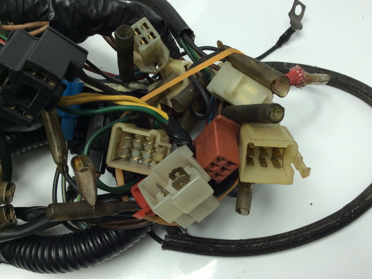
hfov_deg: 55.3
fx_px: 355
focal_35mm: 33
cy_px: 142
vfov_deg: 43.0
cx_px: 183
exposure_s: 1/309
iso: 32
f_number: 2.4
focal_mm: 3.3
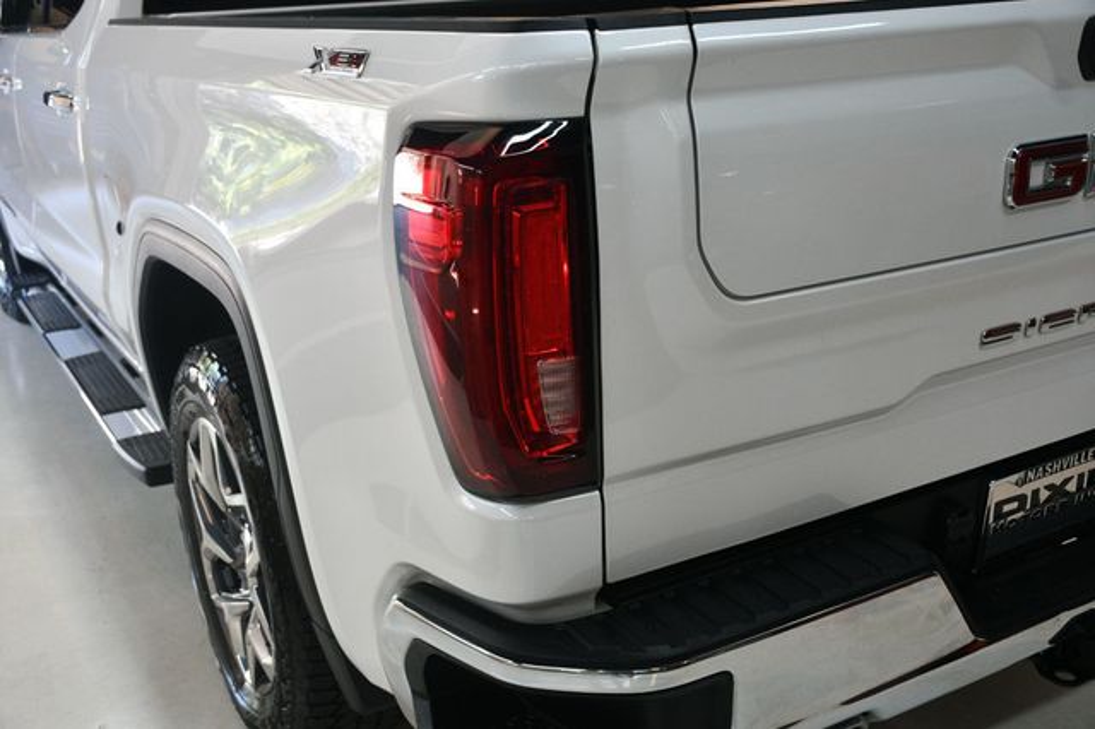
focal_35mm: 39
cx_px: 548
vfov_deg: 34.2
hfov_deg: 49.6
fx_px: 1186
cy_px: 364
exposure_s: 1/125
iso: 800
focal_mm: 26
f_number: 3.8
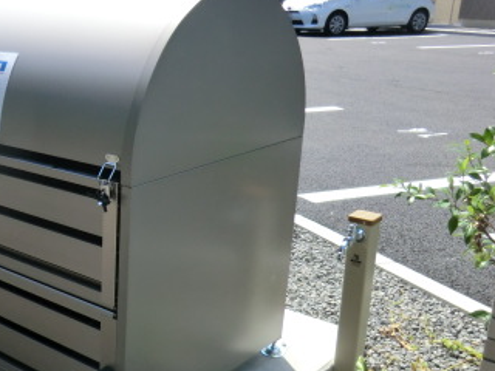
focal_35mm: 48
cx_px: 32
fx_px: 686
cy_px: 224
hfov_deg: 36.7
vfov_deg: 30.2
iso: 80
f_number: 3.2
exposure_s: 1/500
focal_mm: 4.3
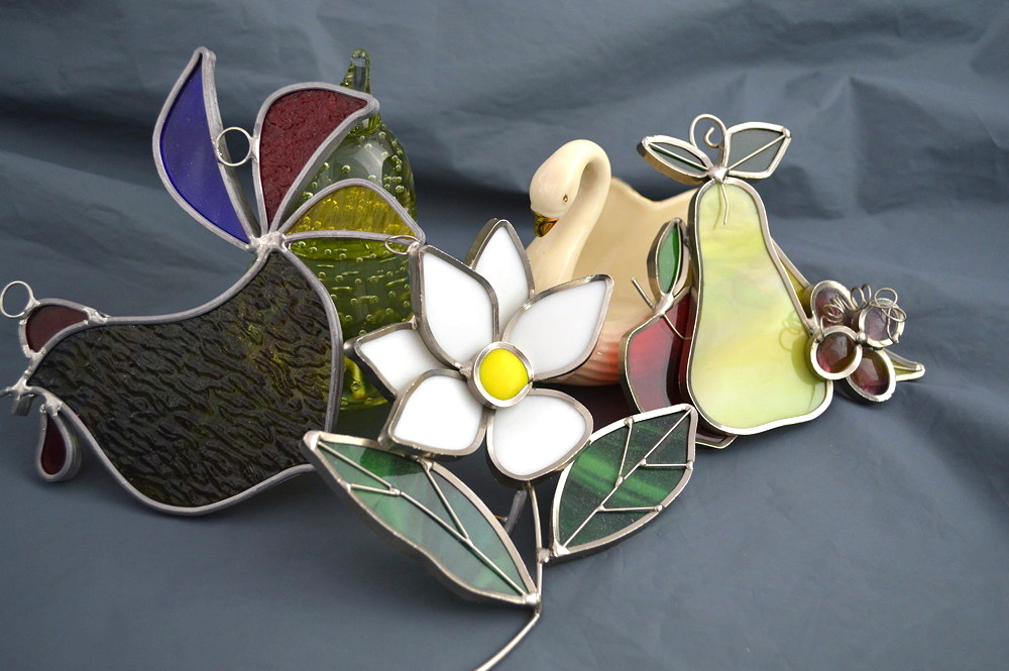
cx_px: 504
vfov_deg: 34.2
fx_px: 1092
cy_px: 336
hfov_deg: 49.6
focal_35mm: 39
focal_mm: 26
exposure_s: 1/60
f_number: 4.2
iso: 500
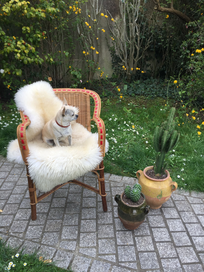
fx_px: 228
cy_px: 136
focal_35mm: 29
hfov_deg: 48.2
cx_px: 102
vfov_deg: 61.7
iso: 32
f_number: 2.2
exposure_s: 1/329
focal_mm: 4.15
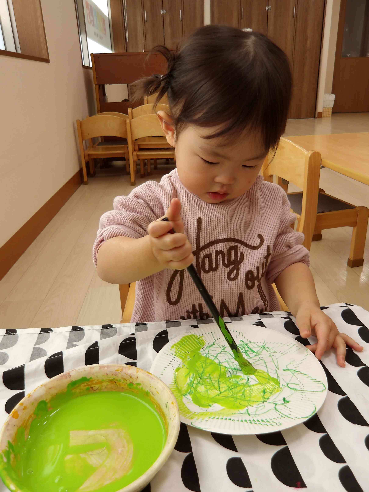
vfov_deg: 65.3
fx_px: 384
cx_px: 184
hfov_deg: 51.4
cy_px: 246
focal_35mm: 27
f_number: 3
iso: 100
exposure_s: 1/55
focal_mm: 4.9
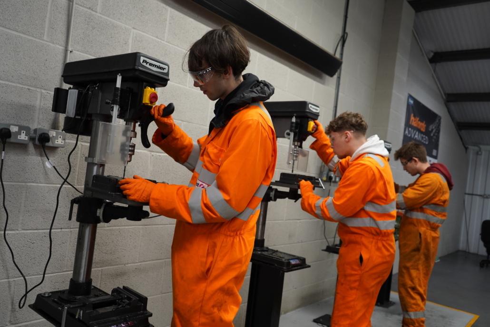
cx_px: 245
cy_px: 164
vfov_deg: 46.4
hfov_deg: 65.5
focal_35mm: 28
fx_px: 381
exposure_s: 1/160
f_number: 4
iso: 1000
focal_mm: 28
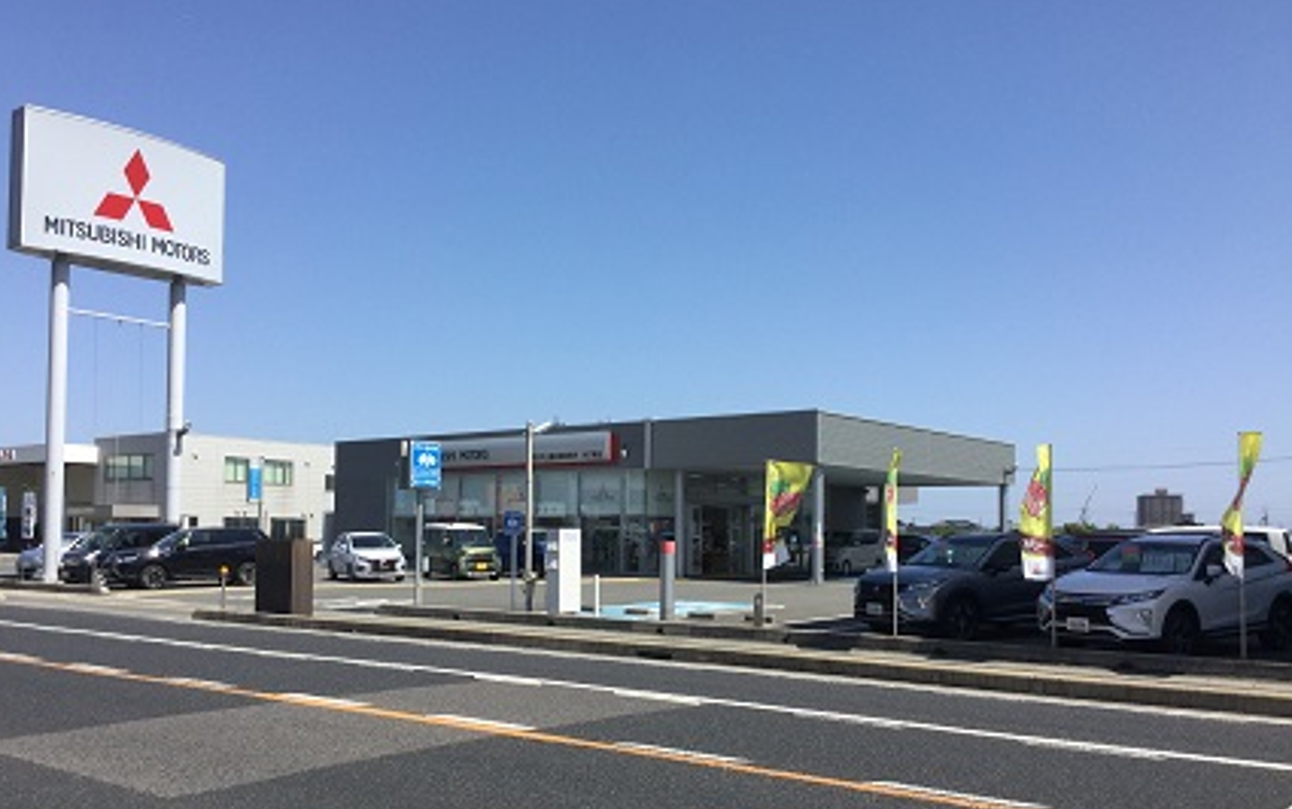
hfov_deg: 56.7
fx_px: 1198
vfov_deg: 37.2
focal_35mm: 34
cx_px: 626
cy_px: 484
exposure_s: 1/1359
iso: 25
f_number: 2.4
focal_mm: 3.3
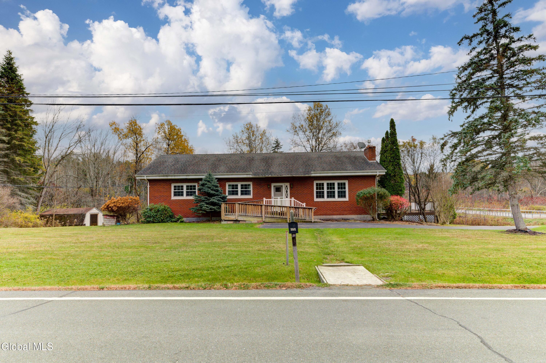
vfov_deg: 57.1
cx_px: 273
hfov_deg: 78.6
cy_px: 182
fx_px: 333
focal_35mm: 22
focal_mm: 22
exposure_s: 1/2000
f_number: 8
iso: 640
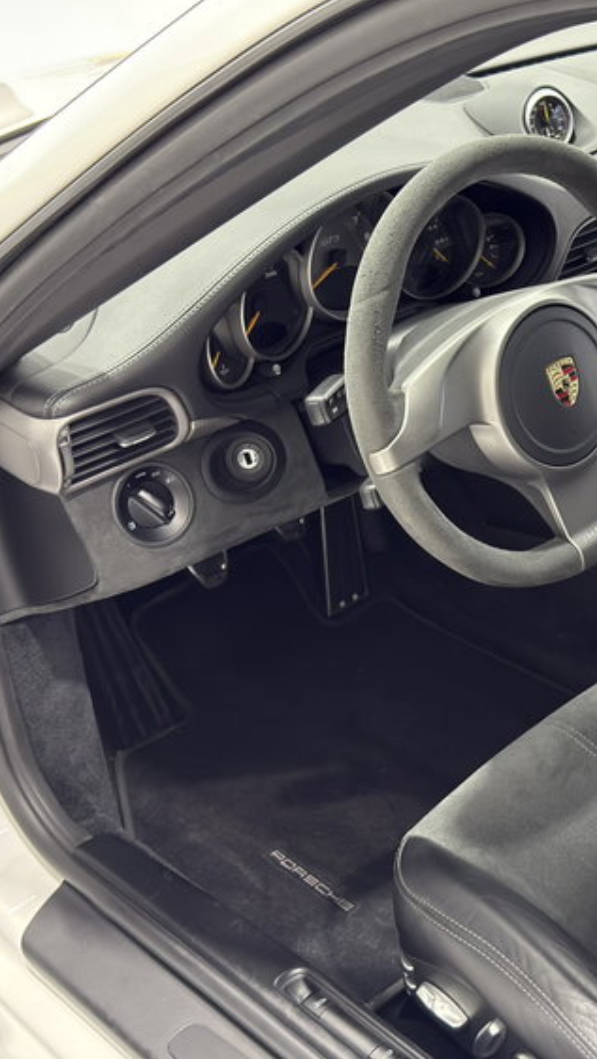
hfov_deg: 22.0
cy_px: 532
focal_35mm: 52
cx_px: 629
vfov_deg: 39.9
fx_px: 1462
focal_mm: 6.76
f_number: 1.78
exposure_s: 1/40
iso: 200
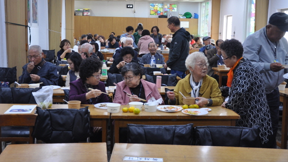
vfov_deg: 26.0
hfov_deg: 44.6
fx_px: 351
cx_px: 138
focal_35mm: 46
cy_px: 71
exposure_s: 1/20
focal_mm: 28
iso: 400
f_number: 4.2
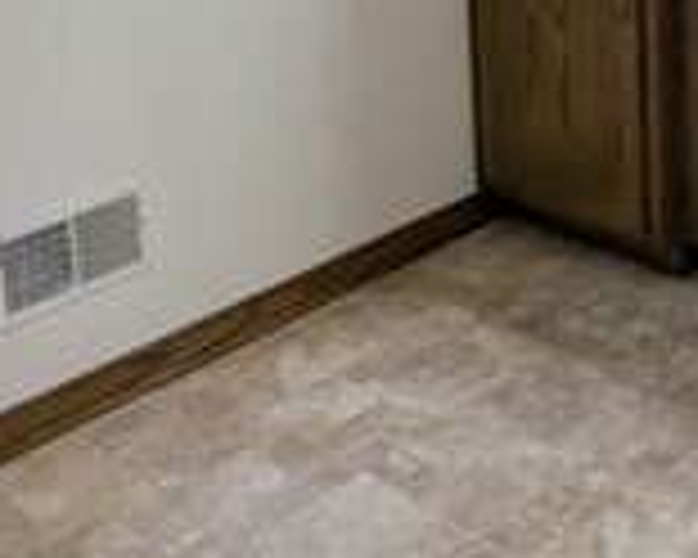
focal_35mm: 56
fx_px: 1157
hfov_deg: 29.0
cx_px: 840
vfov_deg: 23.0
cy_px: -234
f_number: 2.2
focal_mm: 1.95
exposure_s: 1/120
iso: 47
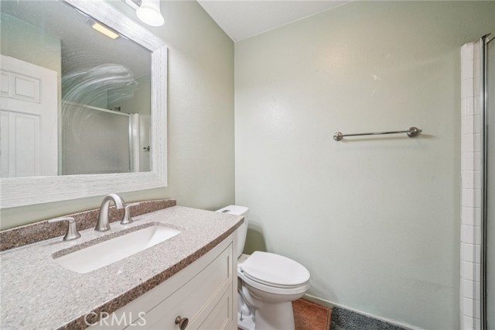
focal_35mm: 13
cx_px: 248
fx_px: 179
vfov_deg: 85.4
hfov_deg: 108.4
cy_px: 165
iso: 400
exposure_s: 1/20
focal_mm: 13
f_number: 8
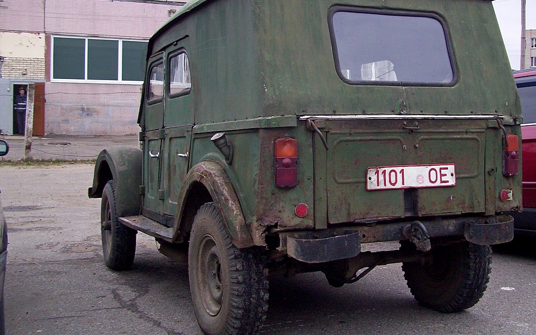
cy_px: 99
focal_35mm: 50
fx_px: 730
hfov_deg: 40.2
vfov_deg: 25.6
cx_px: 306
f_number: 2.9
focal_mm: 5.7
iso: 80
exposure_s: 1/160
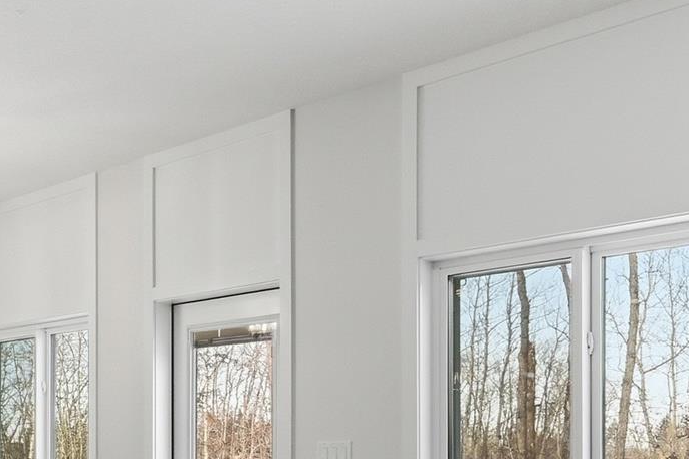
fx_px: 976
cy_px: 460
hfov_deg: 37.4
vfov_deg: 25.2
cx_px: 130
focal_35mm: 51
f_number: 8
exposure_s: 1/640
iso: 250
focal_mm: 14
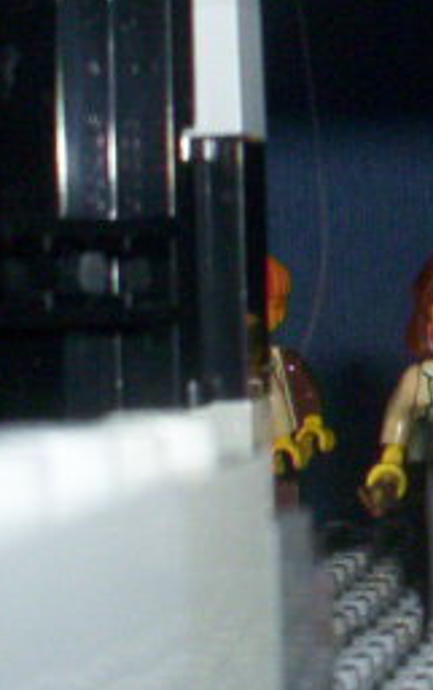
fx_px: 2413
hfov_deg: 9.7
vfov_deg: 16.3
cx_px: 807
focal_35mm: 128
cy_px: 217
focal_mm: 4.99
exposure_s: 1/60
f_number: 4.5
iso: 140
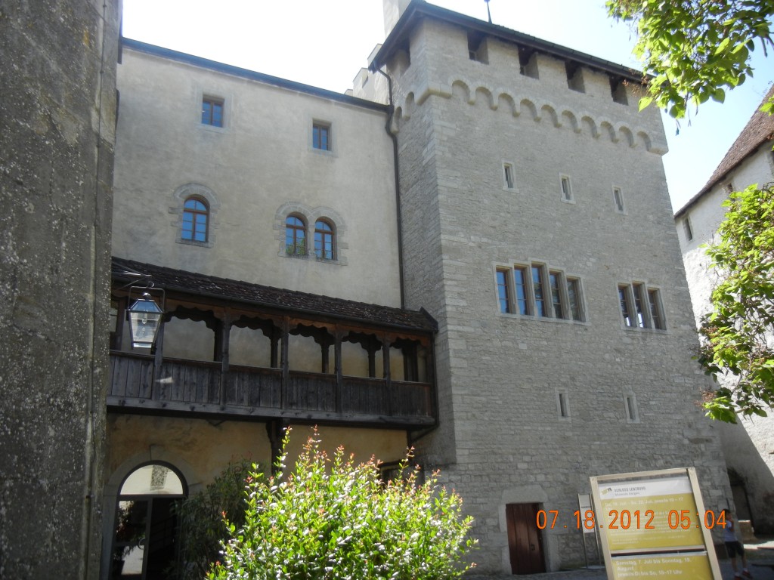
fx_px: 671
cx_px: 387
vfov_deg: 46.8
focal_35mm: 30
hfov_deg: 60.0
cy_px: 290
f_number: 3.5
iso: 160
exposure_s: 1/415
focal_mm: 5.4
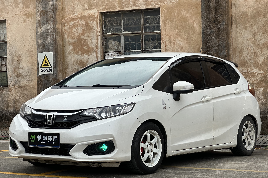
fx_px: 655
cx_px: 139
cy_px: 82
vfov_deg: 15.5
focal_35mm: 88
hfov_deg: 23.1
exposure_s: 1/622
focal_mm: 9
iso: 32
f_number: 2.8
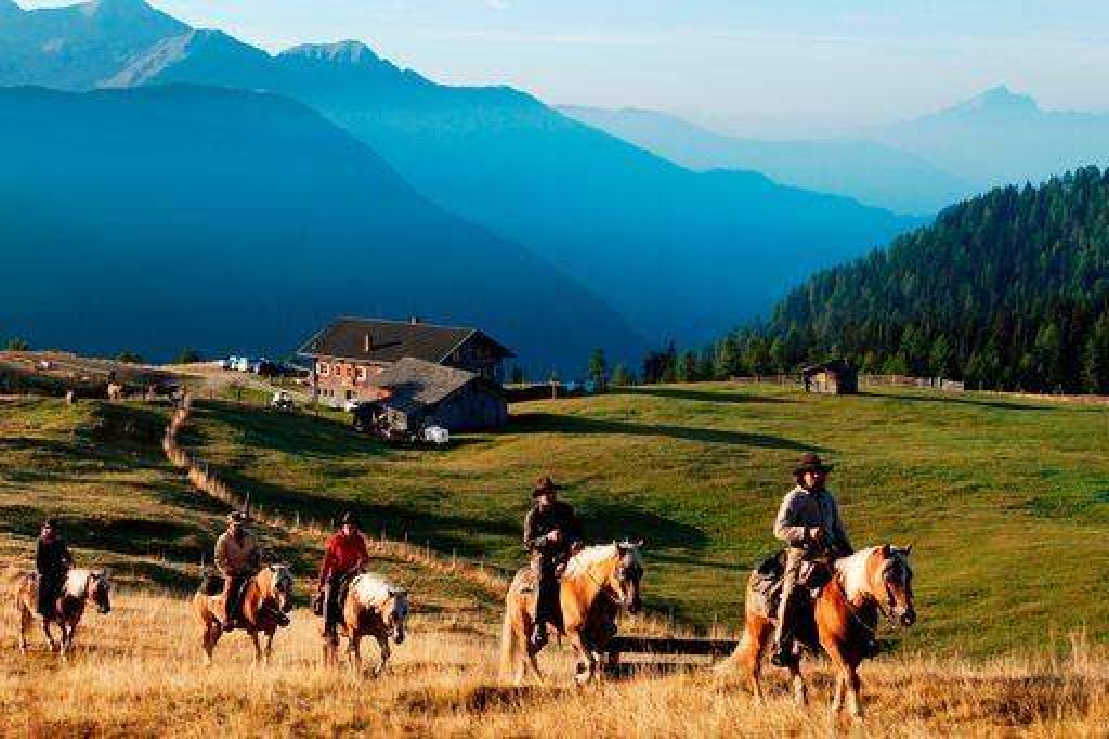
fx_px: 1386
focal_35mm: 45
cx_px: 554
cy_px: 370
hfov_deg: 43.6
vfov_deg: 29.8
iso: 200
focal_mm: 30
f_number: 5.6
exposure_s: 1/500
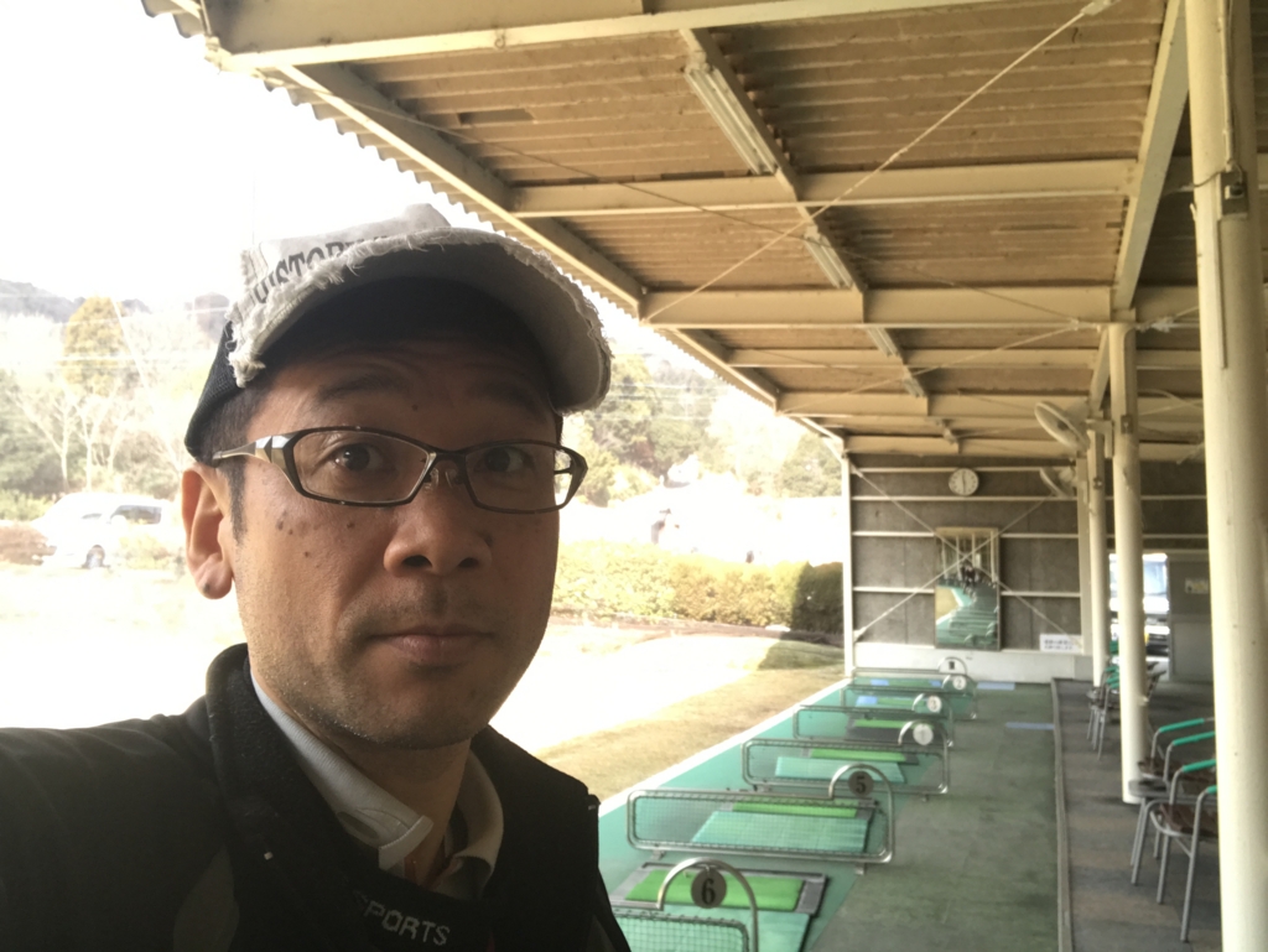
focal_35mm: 32
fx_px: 1173
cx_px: 634
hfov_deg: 56.8
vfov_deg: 44.2
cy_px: 476
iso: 40
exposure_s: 1/120
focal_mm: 2.87
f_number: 2.2
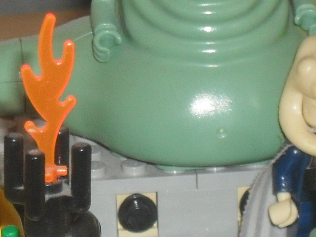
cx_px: 188
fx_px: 1762
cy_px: 68
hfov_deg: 10.2
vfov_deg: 7.7
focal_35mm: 193
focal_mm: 18.9
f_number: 5.8
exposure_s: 1/60
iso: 200
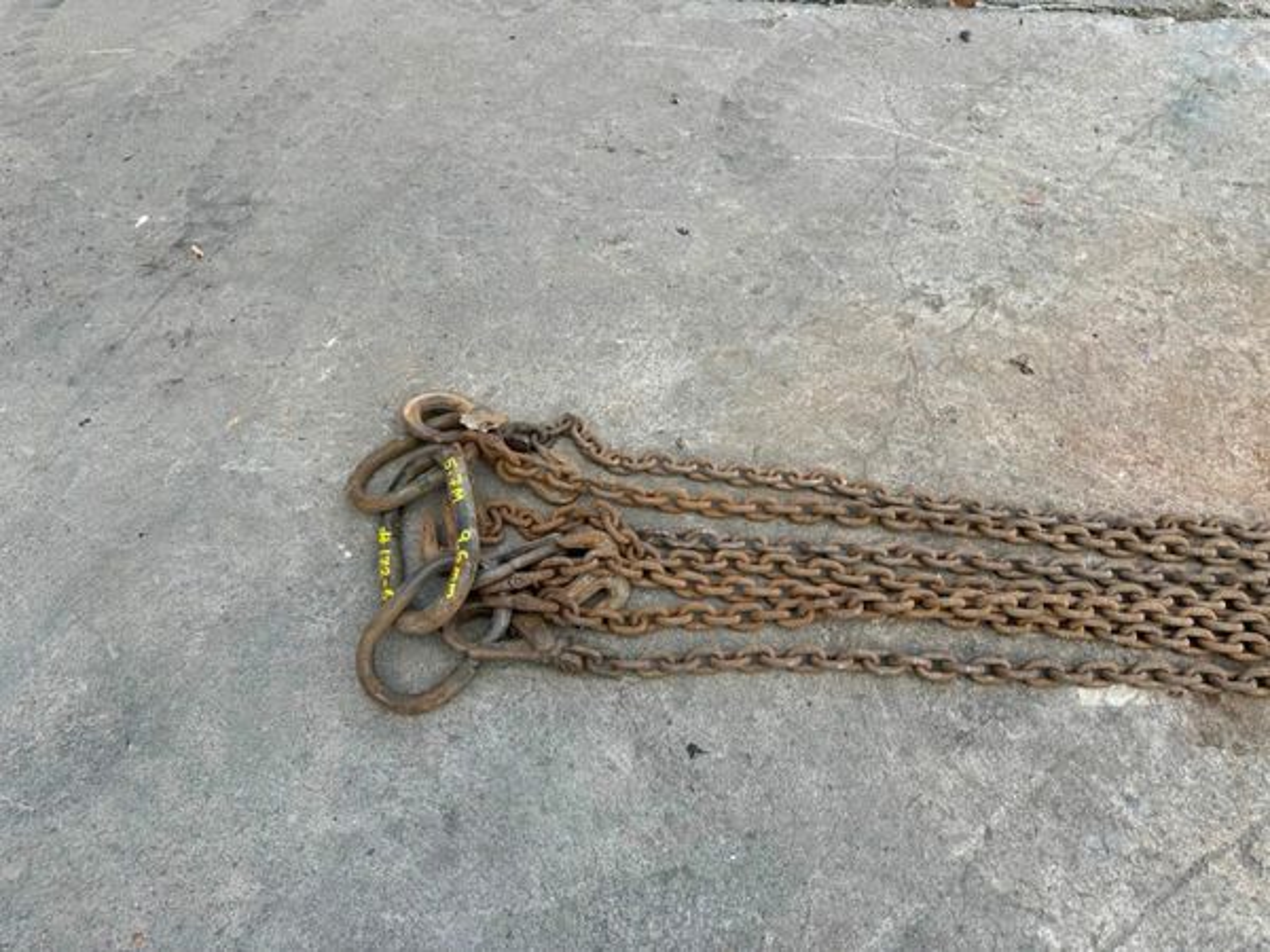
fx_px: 881
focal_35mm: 24
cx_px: 635
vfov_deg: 56.8
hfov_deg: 71.6
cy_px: 476
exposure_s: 1/829
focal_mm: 6.86
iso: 80
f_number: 1.78
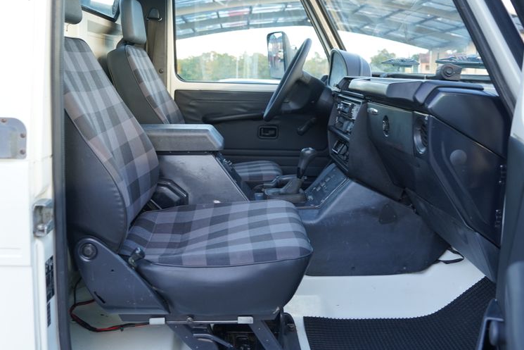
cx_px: 270
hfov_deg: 57.2
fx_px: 480
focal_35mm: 33
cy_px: 123
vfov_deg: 39.6
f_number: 4
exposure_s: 1/60
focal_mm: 24
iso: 200
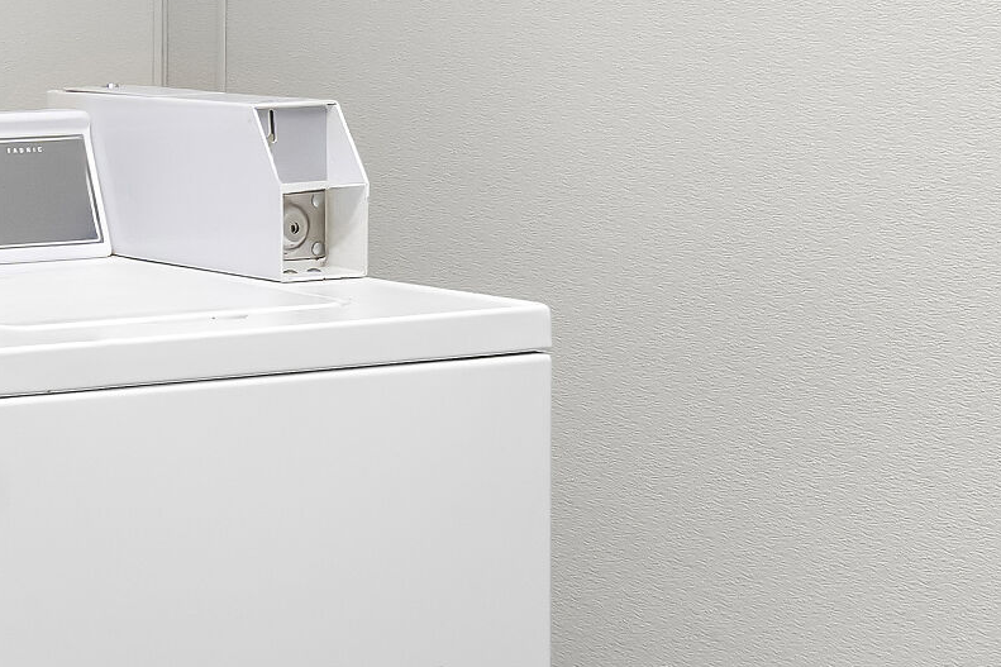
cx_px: -344
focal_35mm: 91
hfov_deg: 20.3
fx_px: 2530
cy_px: 599
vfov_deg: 14.9
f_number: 8
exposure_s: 2
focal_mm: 16
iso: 400
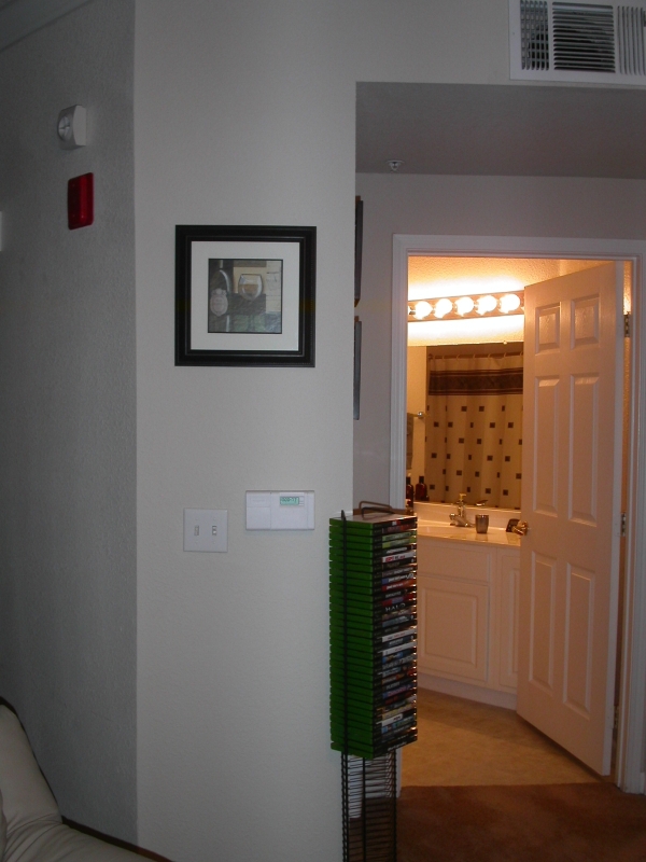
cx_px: 323
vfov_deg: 49.0
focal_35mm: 38
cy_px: 431
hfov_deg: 37.7
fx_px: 946
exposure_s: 1/30
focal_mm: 7.8
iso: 100
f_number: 2.8
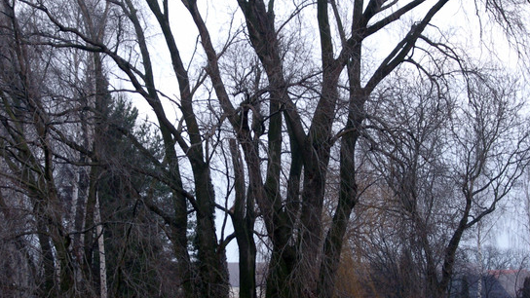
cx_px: 266
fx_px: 1729
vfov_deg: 9.9
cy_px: 193
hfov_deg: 17.4
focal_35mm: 123
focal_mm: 22.8
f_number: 4.8
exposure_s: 1/125
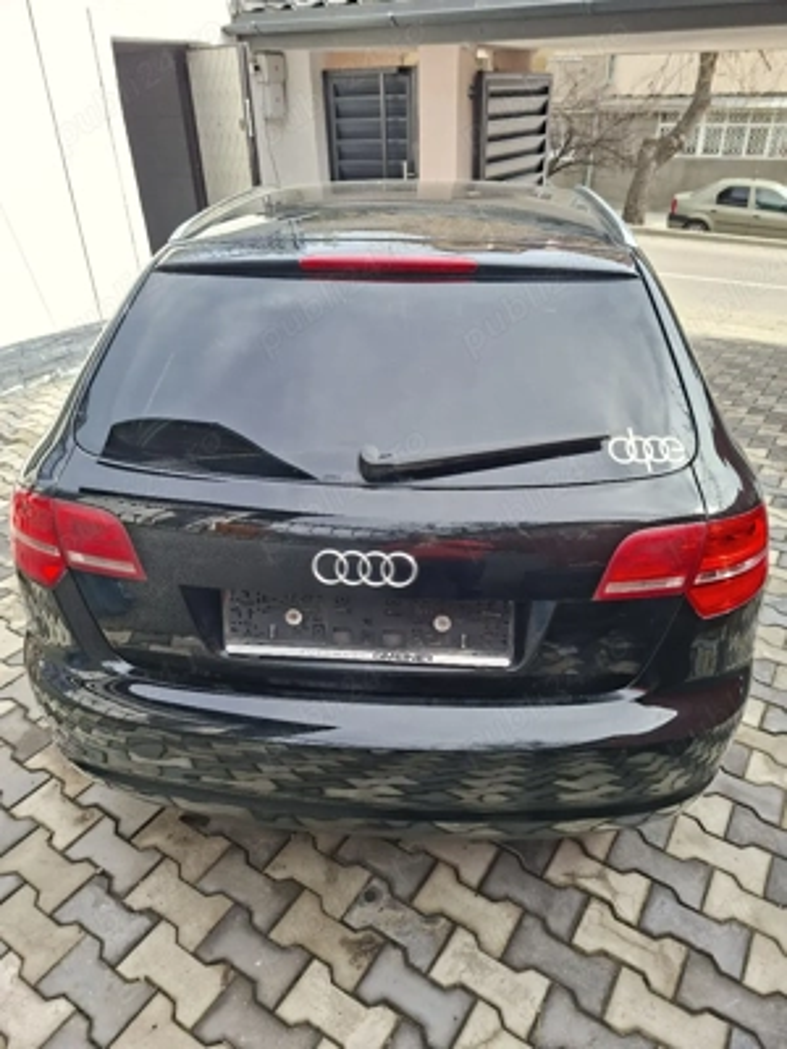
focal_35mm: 23
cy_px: 524
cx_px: 394
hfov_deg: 58.9
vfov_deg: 73.9
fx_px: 697
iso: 50
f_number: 1.8
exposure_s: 1/526
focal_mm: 5.54
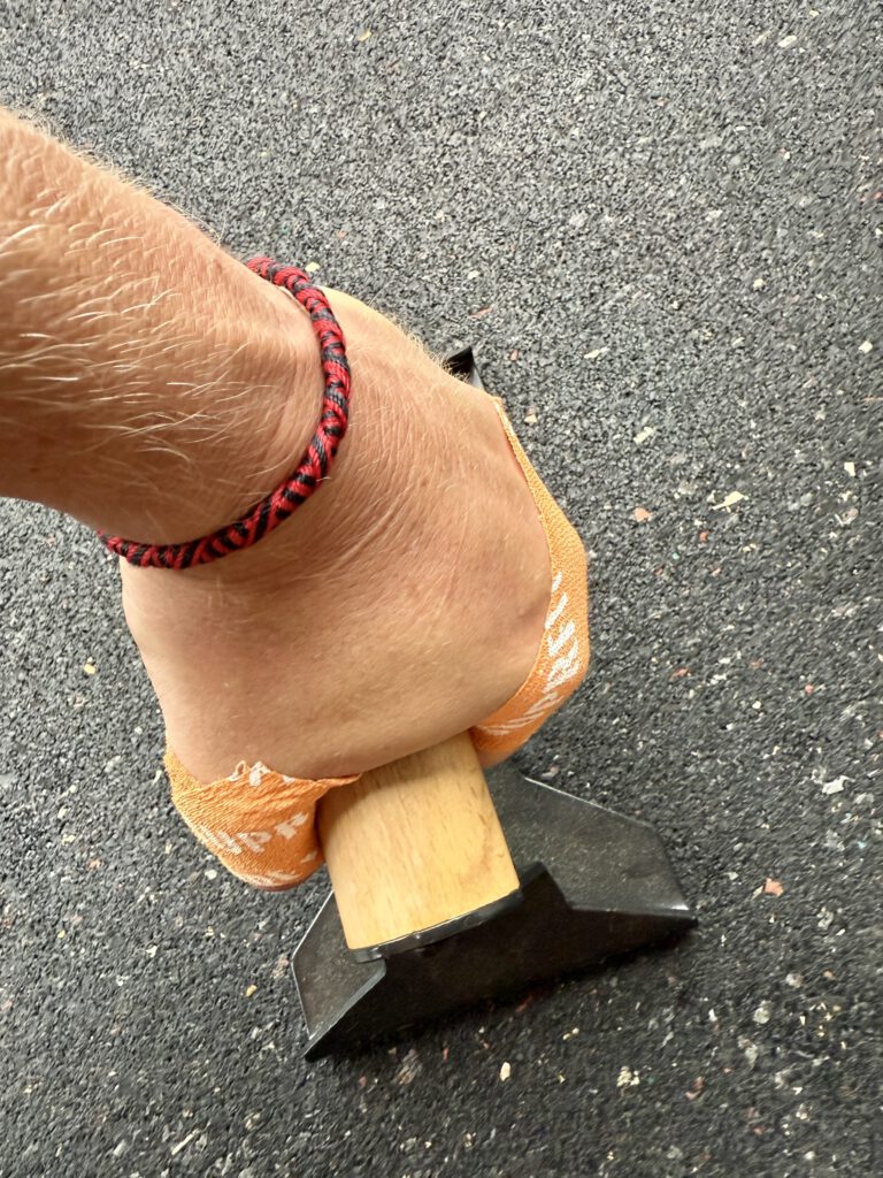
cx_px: 442
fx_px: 816
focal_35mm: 24
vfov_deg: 71.6
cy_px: 589
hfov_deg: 56.8
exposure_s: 1/99
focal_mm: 2.22
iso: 320
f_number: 2.2
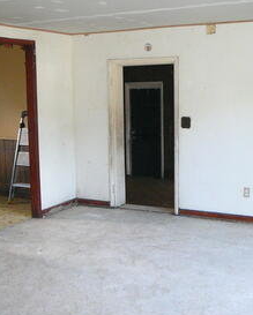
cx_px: 152
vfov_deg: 37.3
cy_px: 152
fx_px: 467
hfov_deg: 30.2
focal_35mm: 50
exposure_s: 1/30
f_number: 2.8
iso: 250
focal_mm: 5.2
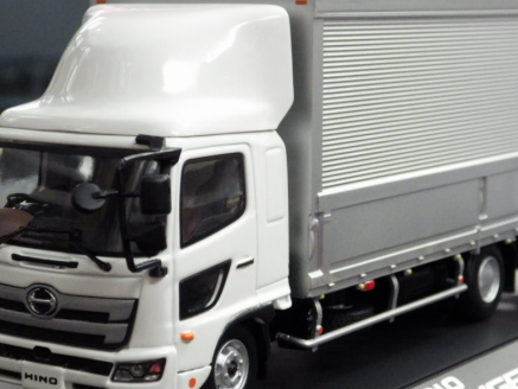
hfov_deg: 18.9
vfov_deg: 14.2
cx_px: 251
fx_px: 1557
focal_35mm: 104
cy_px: 198
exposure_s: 1/40
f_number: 4.2
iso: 800
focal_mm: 12.8
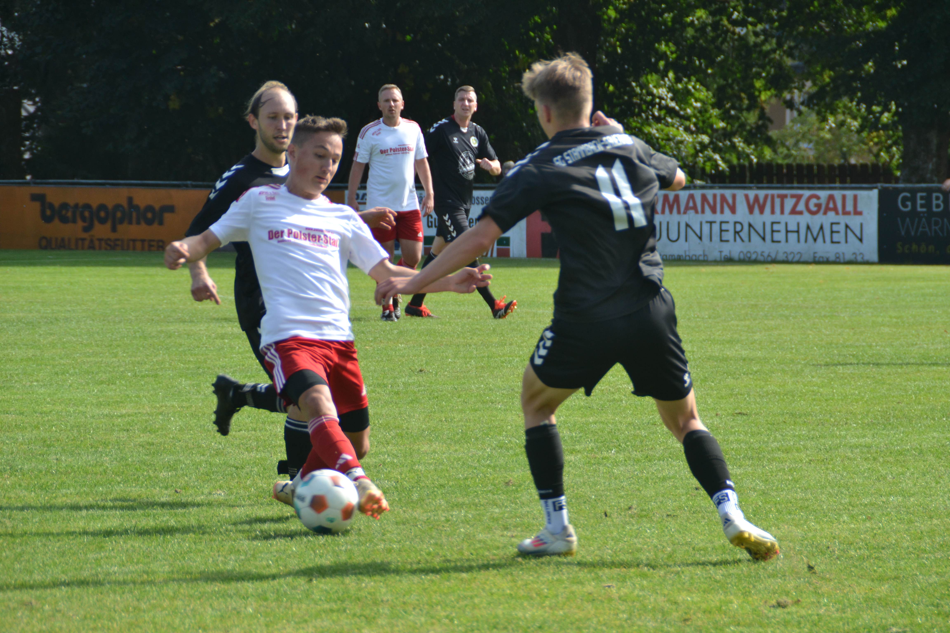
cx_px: 475
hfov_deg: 6.9
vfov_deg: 4.6
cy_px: 316
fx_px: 7916
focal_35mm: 300
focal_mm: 200
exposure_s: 1/500
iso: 400
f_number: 6.3
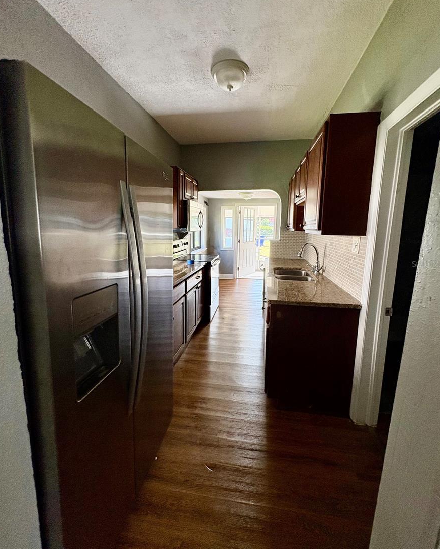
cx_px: 221
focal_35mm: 15
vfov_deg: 96.7
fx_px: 244
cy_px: 264
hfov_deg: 84.1
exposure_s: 1/87
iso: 250
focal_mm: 2.22
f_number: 2.2
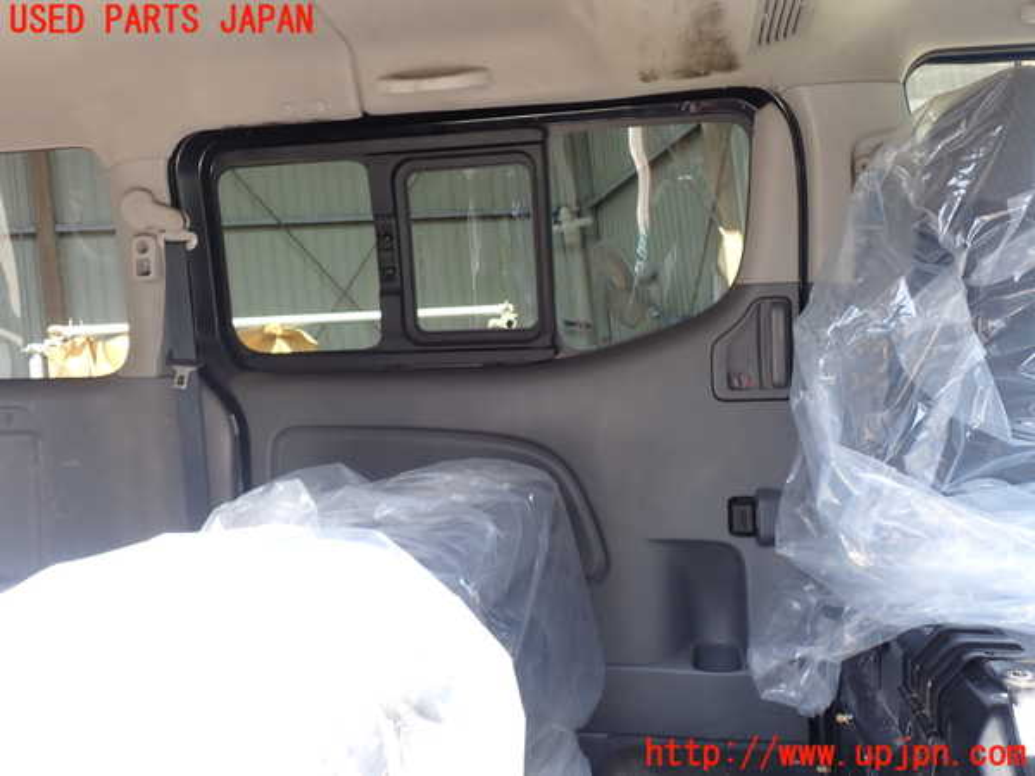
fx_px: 897
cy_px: 388
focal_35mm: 30
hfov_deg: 60.0
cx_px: 518
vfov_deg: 46.8
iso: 160
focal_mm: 5.4
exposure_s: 1/60
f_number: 3.2
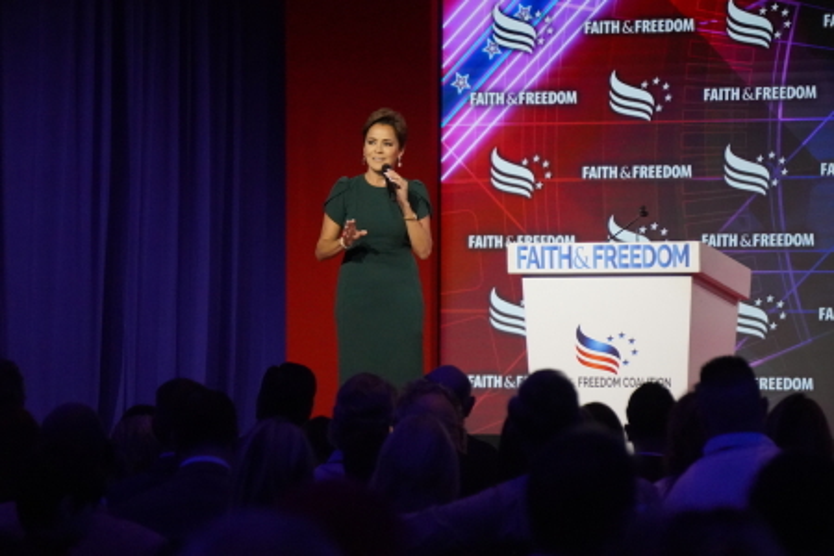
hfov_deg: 6.6
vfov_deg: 4.4
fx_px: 7262
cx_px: 417
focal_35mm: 314
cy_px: 278
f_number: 6.3
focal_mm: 209
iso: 5000
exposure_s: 1/400
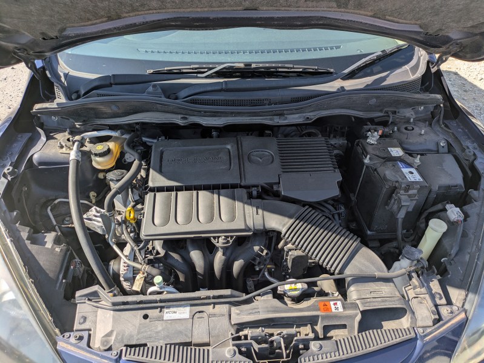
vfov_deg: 54.9
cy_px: 182
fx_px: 350
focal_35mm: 25
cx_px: 242
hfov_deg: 69.4
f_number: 1.89
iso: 41
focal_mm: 5.43
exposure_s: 1/772
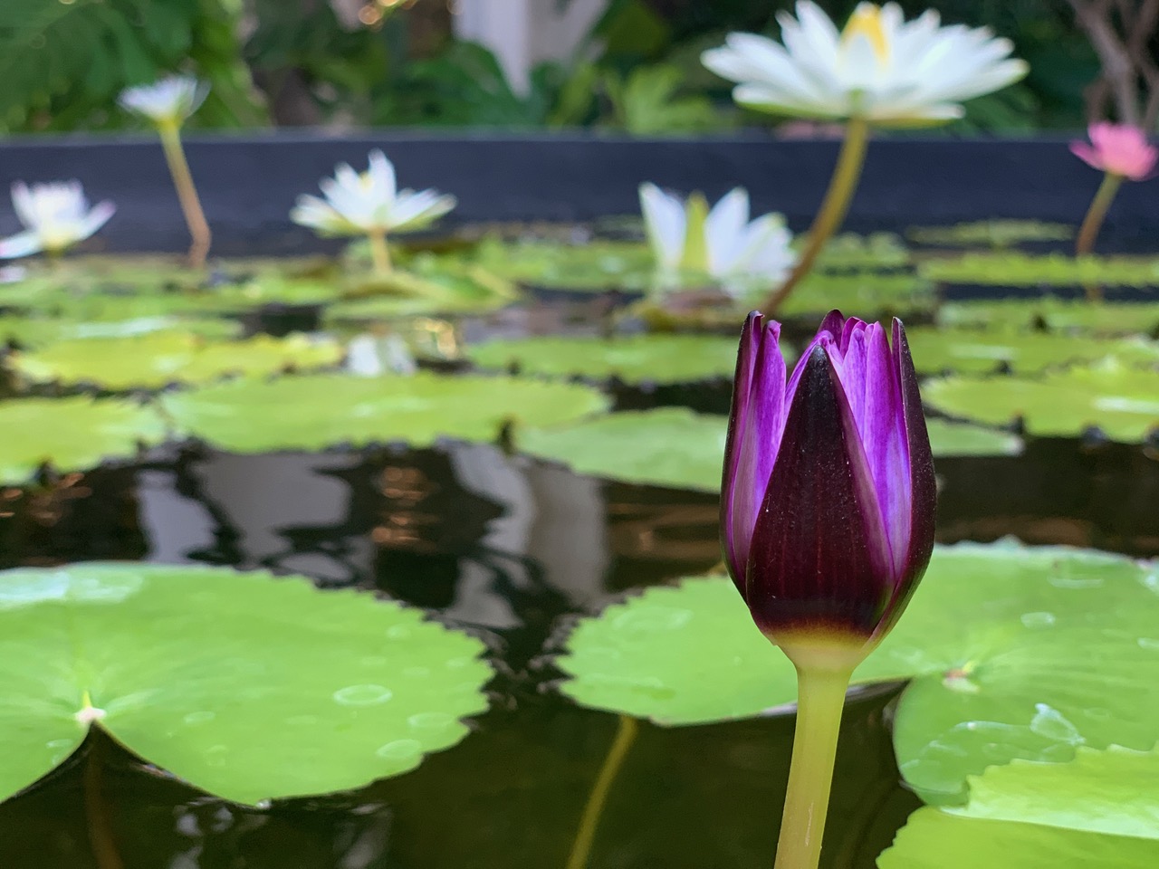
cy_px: 434
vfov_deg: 28.0
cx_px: 580
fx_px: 1741
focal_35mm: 52
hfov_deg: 36.8
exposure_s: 1/122
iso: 100
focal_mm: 6
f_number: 2.4
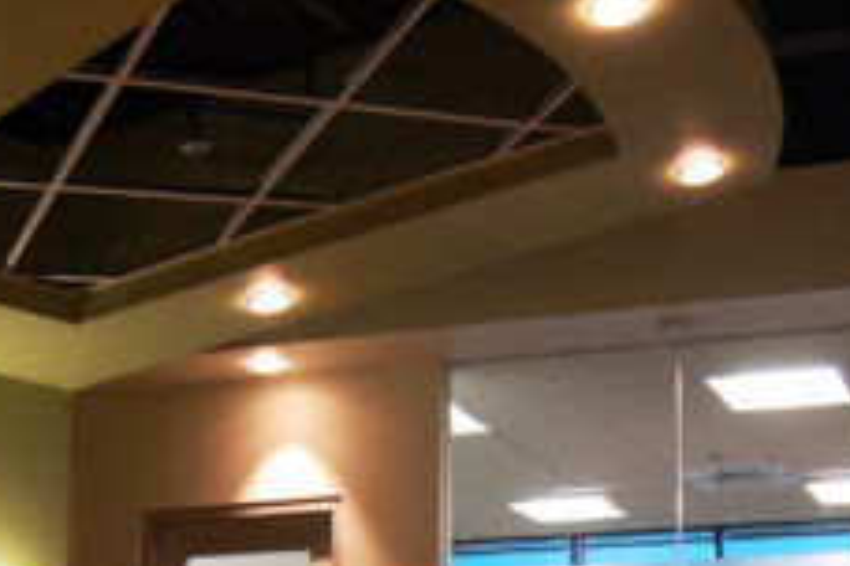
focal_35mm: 71
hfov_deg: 28.2
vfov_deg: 18.2
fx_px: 1676
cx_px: 589
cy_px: 681
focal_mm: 18
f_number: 3.5
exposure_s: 1/30
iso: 450
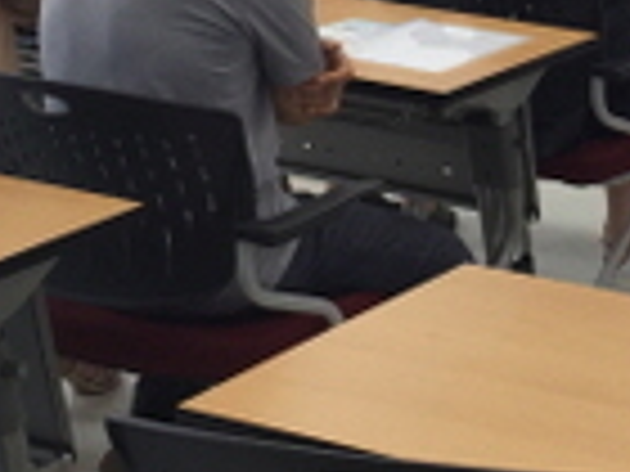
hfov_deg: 16.5
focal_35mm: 116
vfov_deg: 12.5
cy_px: -54
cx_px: 670
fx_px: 2111
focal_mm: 4.15
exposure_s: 1/60
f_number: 2.2
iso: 32
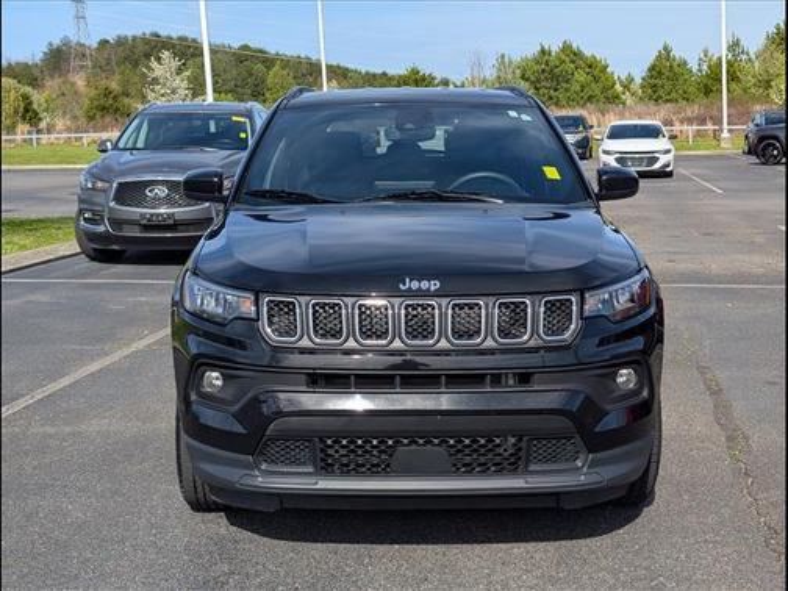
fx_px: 1115
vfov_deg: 29.7
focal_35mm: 49
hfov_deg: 38.9
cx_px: 394
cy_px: 296
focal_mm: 6.9
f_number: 1.68
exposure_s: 1/1250
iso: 20
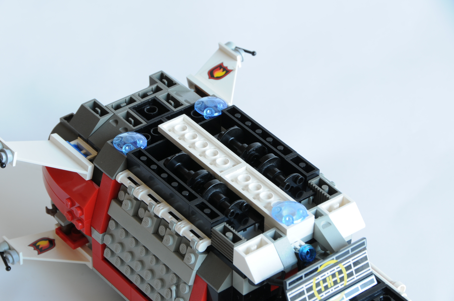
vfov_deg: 8.7
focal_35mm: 158
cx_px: 227
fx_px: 1984
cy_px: 150
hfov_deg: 13.1
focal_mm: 105
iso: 200
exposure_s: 1/1.6
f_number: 11
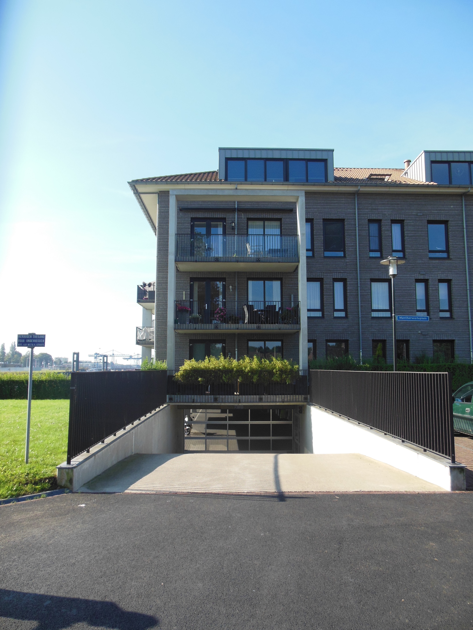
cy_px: 315
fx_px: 455
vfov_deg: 69.4
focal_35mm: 25
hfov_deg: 54.9
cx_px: 236
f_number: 3.2
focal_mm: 4.5
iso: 125
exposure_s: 1/640
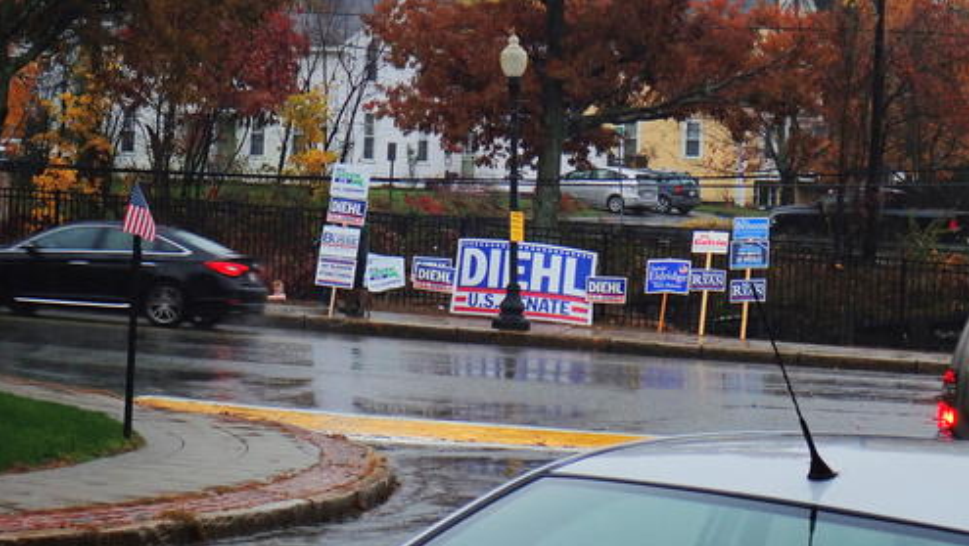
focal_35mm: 110
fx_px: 2828
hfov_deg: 19.4
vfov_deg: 11.0
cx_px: 487
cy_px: 240
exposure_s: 1/100
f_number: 4.9
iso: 200
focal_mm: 18
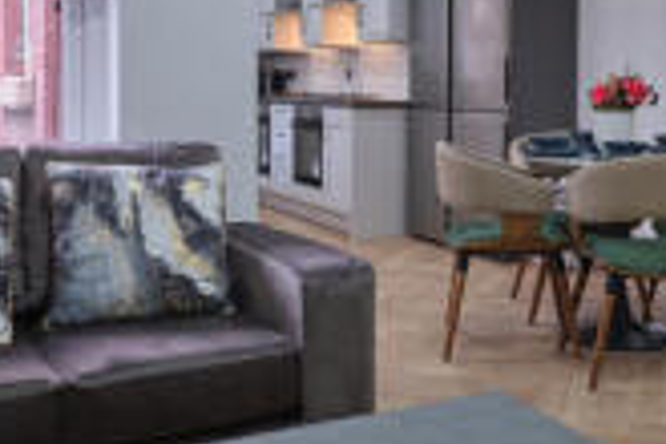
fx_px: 906
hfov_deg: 39.7
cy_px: 99
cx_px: 460
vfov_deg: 27.1
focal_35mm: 49
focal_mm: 11
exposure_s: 1/4.55
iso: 400
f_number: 8
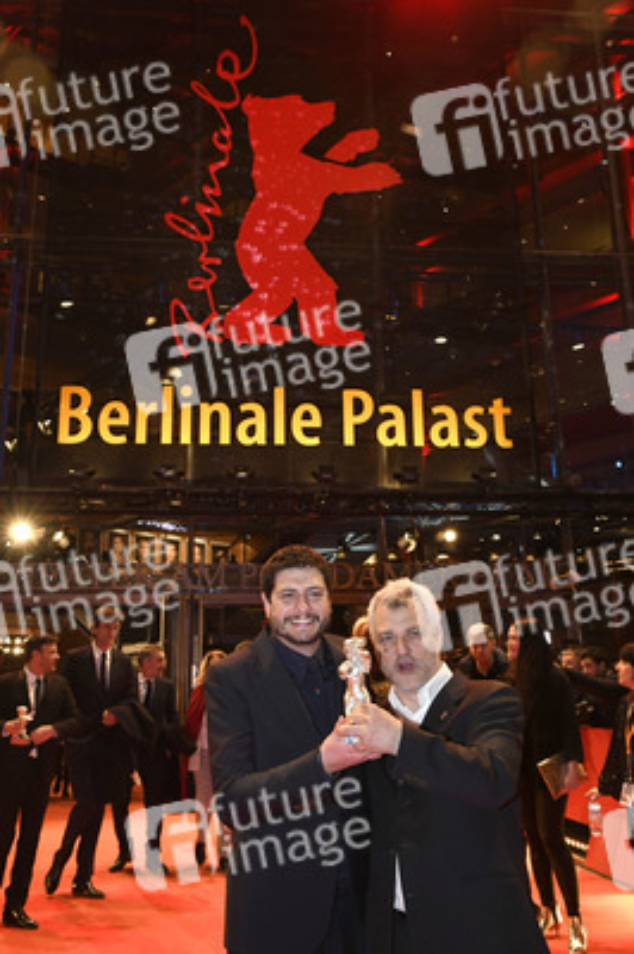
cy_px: 477
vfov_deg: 57.3
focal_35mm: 33
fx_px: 873
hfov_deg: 39.9
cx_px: 317
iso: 1600
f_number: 6.3
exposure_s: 1/125
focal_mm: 22
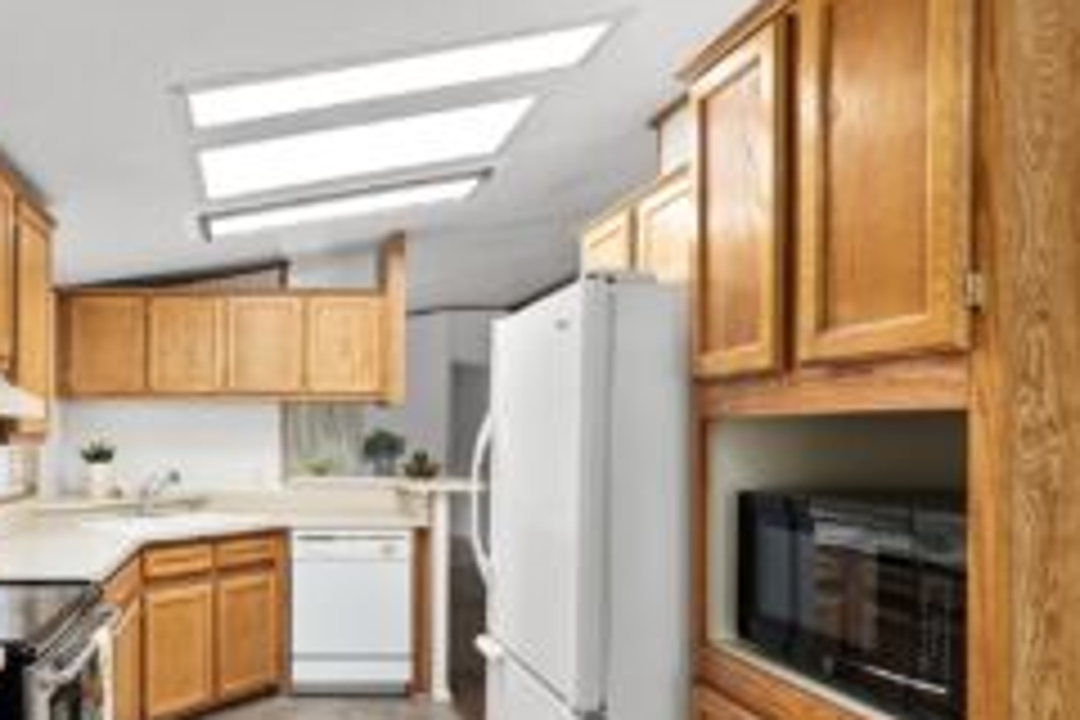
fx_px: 750
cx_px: 261
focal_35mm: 25
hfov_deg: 66.7
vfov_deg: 50.3
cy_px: 484
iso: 1000
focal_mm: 15
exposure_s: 1/13
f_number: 7.1
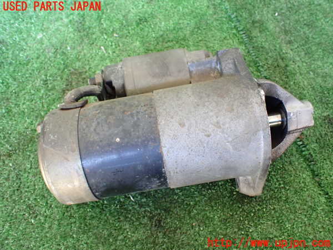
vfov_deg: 46.8
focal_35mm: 30
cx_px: 166
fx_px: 289
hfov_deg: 60.0
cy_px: 125
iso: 800
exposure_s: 1/50
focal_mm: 5.4
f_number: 2.3
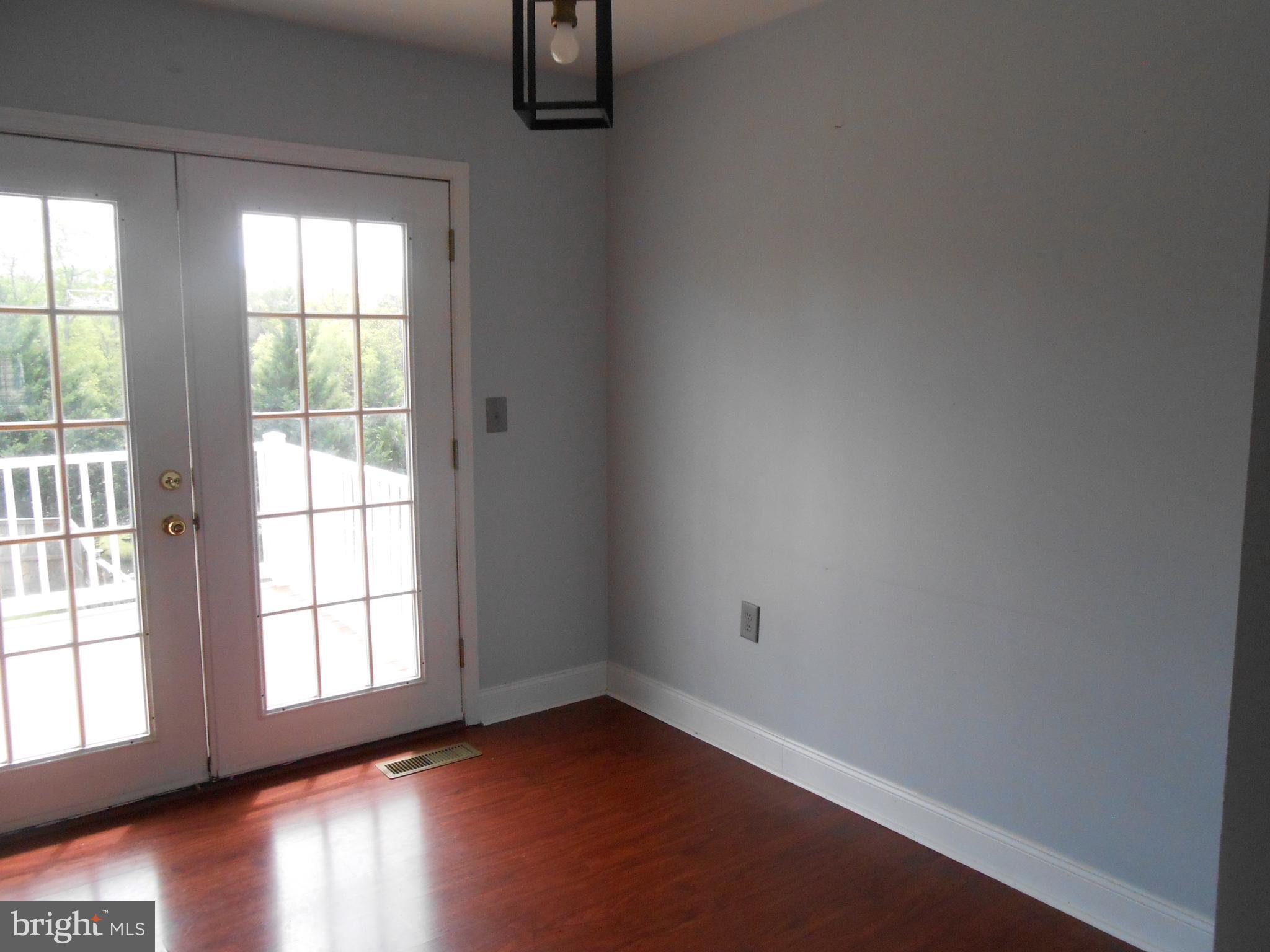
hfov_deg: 67.3
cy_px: 476
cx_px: 635
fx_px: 954
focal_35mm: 26
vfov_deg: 53.1
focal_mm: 4.6
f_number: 3.5
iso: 400
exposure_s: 1/250
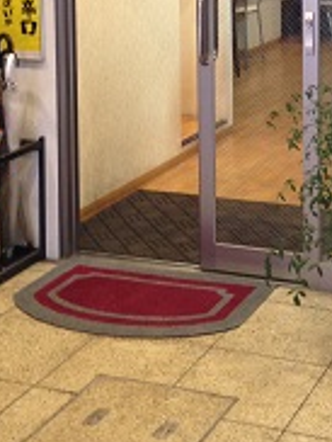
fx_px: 1110
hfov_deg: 16.9
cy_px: -17
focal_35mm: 87
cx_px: 264
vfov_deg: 21.5
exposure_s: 1/20
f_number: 2.4
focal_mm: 4.12
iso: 125
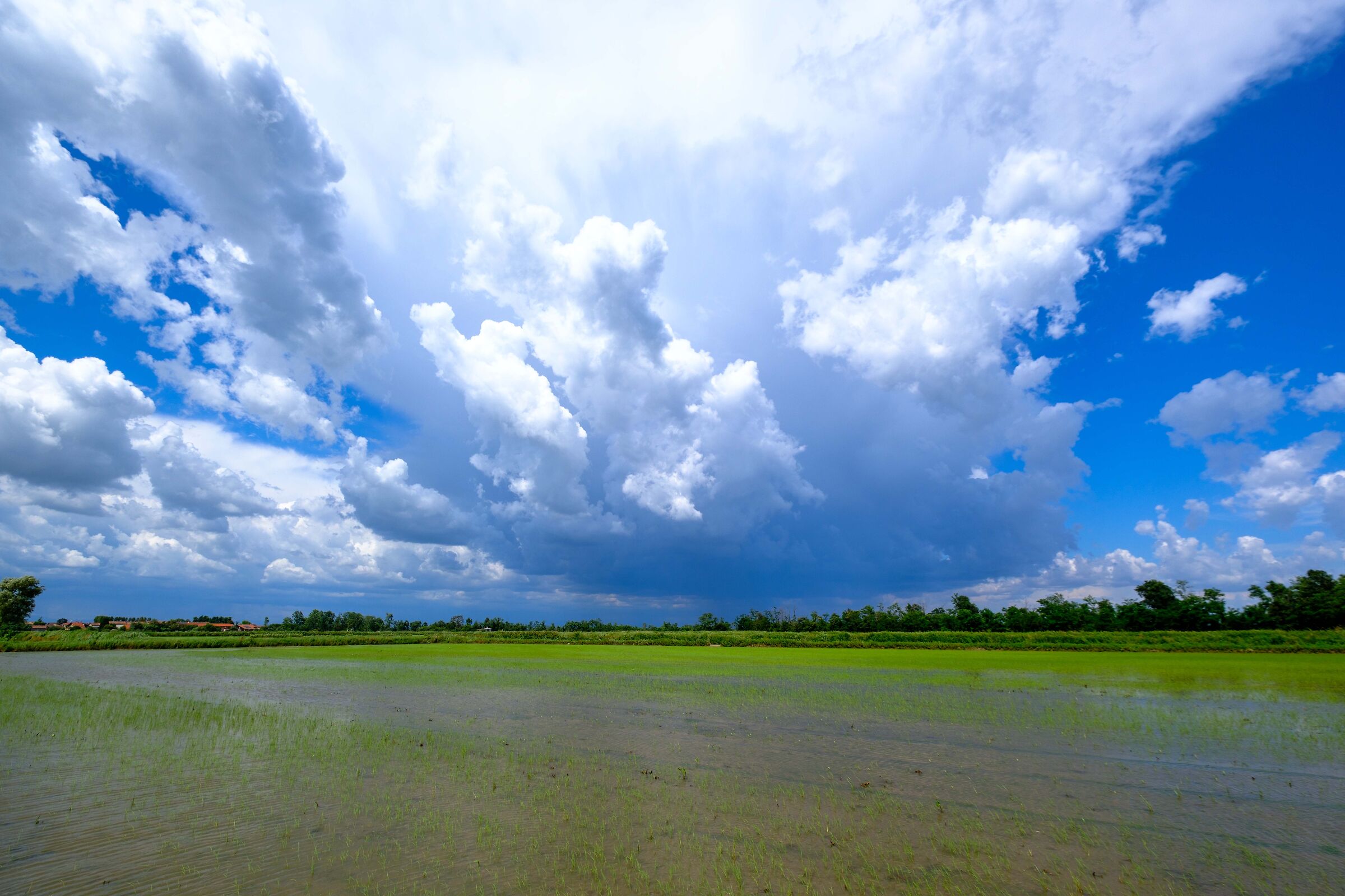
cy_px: 448
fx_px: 560
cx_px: 672
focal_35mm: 15
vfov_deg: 77.3
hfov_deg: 100.4
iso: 125
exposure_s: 1/1400
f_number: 5.6
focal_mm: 10
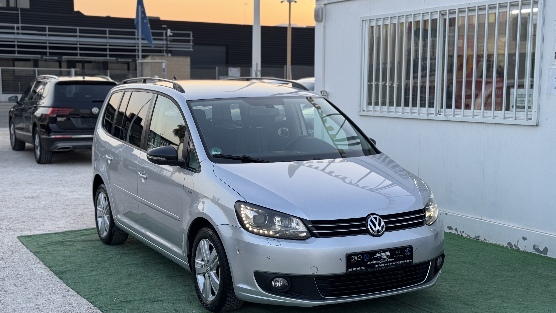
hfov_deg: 39.2
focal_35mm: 53
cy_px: 186
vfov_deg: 22.6
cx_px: 276
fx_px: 781
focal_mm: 6.76
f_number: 1.78
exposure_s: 1/82
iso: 64
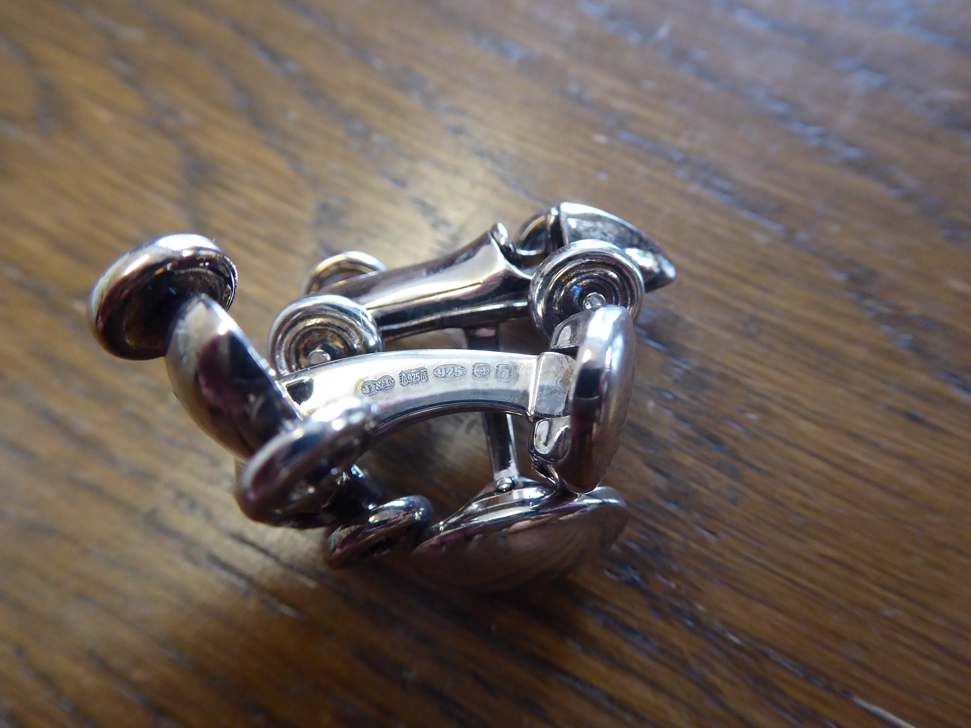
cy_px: 364
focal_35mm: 29
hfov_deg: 61.7
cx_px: 486
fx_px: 813
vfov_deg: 48.2
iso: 400
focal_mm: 5
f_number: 3.5
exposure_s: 1/60
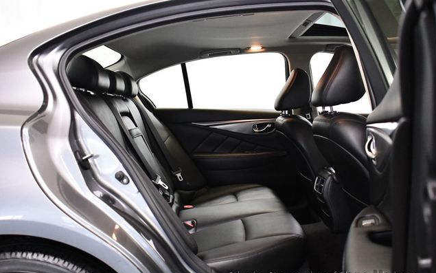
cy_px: 142
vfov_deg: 34.4
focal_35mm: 37
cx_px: 219
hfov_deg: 52.7
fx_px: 440
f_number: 3.5
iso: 2500
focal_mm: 18
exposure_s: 1/125
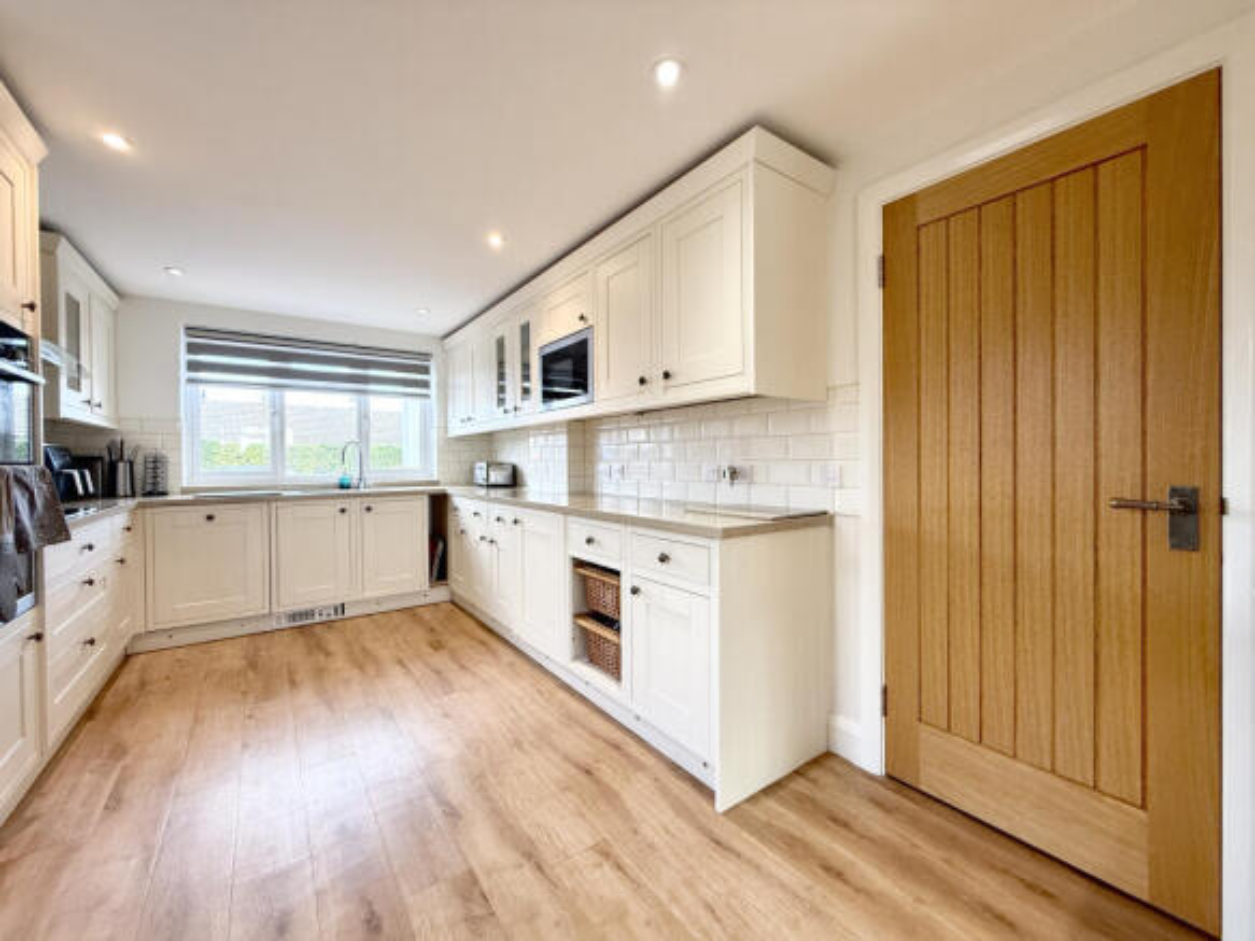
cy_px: 470
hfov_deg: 102.1
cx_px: 628
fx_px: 507
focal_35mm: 14
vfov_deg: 85.7
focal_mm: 2.22
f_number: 2.2
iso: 125
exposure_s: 1/100
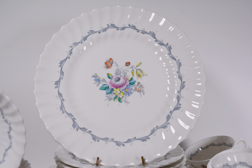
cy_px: 84
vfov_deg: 29.9
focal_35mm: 45
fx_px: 315
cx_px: 126
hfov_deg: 43.6
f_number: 7.1
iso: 200
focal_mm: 30
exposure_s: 1/200
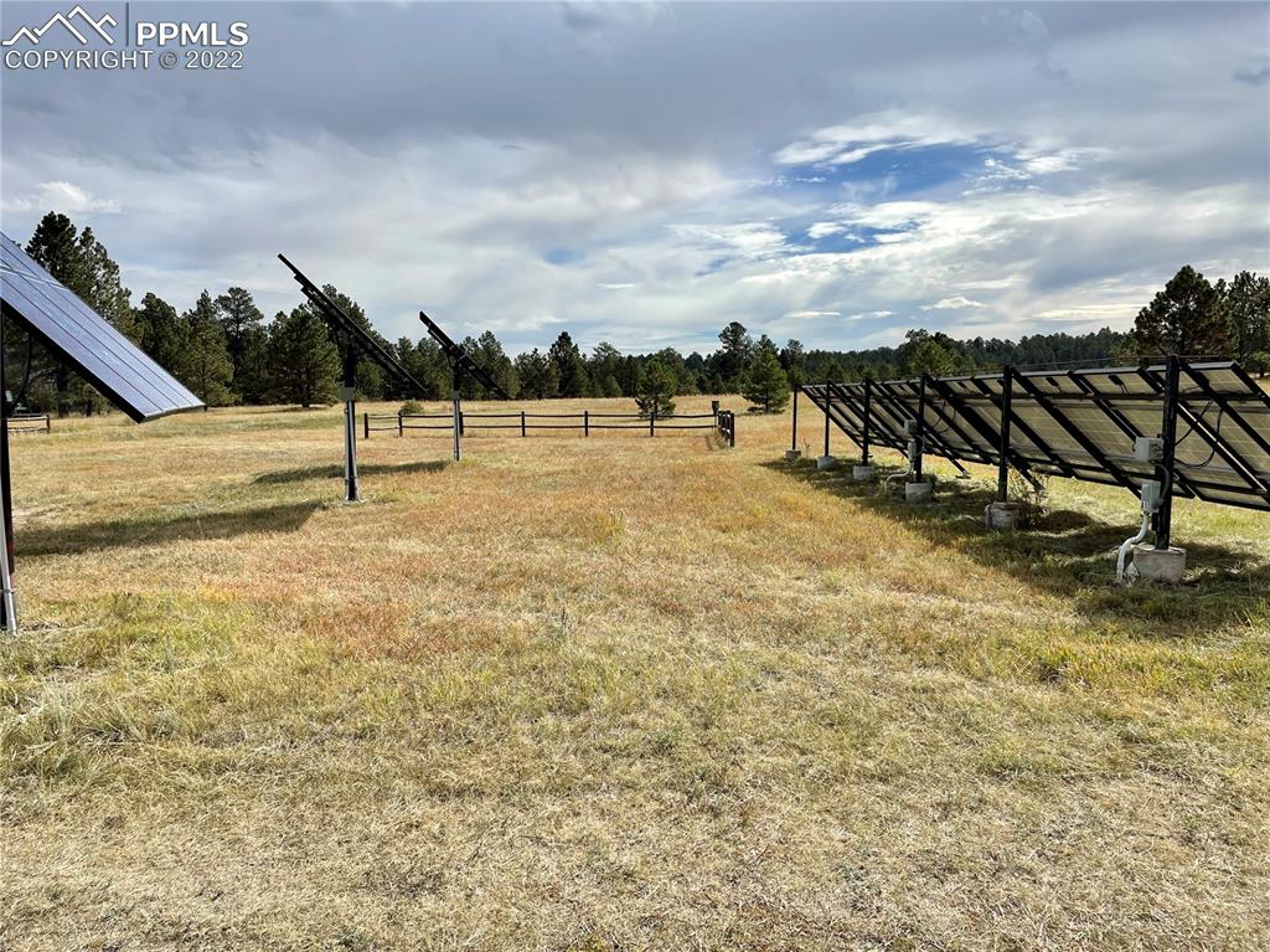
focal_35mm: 26
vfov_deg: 53.0
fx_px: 953
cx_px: 635
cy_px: 476
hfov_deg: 67.3
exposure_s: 1/6494
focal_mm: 4.2
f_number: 1.6
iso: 32
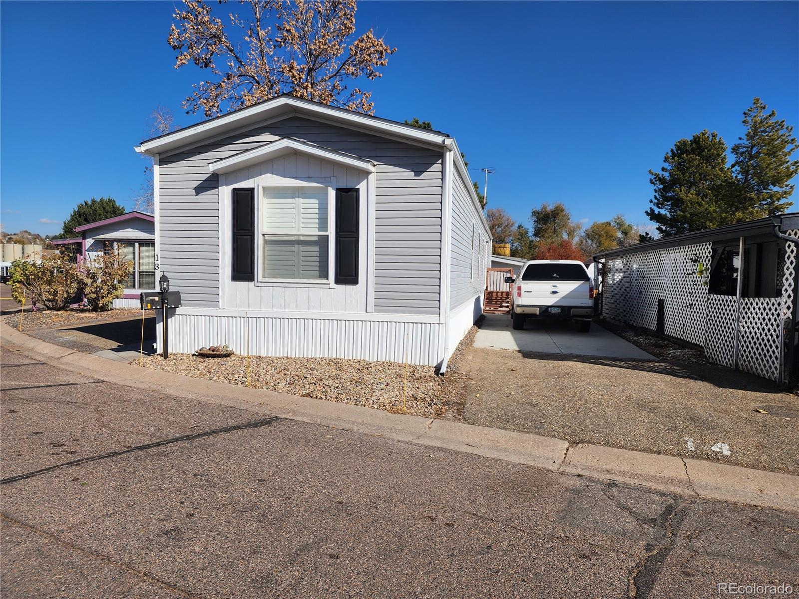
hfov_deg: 73.9
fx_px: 531
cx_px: 400
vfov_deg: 58.9
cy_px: 300
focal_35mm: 23
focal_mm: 6.4
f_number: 1.8
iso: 12
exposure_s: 1/1844
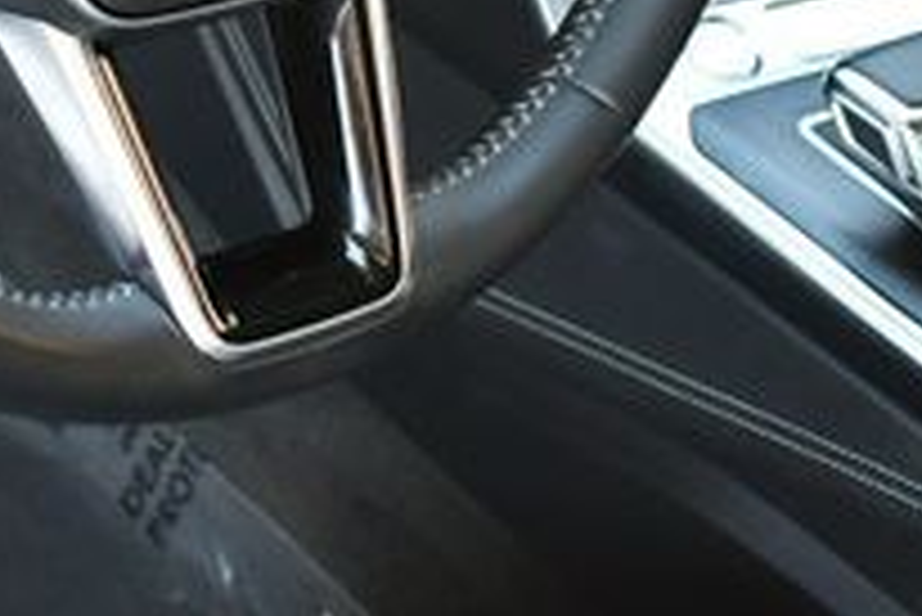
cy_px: -283
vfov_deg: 10.6
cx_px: 261
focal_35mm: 125
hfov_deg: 16.3
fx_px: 3204
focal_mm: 20
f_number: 3.5
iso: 1000
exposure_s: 1/125
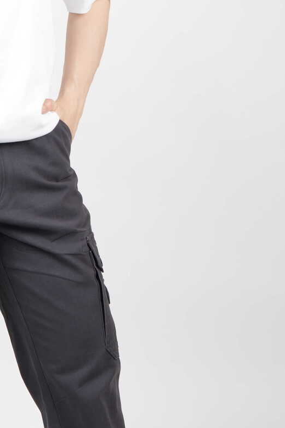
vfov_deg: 17.5
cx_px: -27
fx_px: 1388
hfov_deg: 11.6
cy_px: 162
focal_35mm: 117
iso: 125
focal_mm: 38
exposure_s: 1/160
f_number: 9
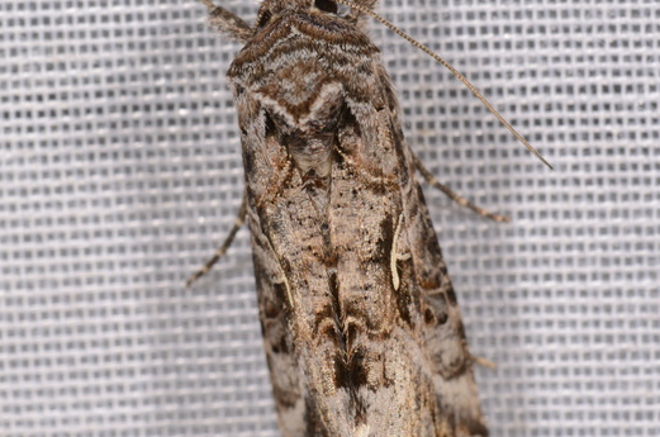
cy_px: 241
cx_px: 331
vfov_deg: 7.1
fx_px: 3545
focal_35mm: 194
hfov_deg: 10.6
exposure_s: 1/60
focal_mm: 85
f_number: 25
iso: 100
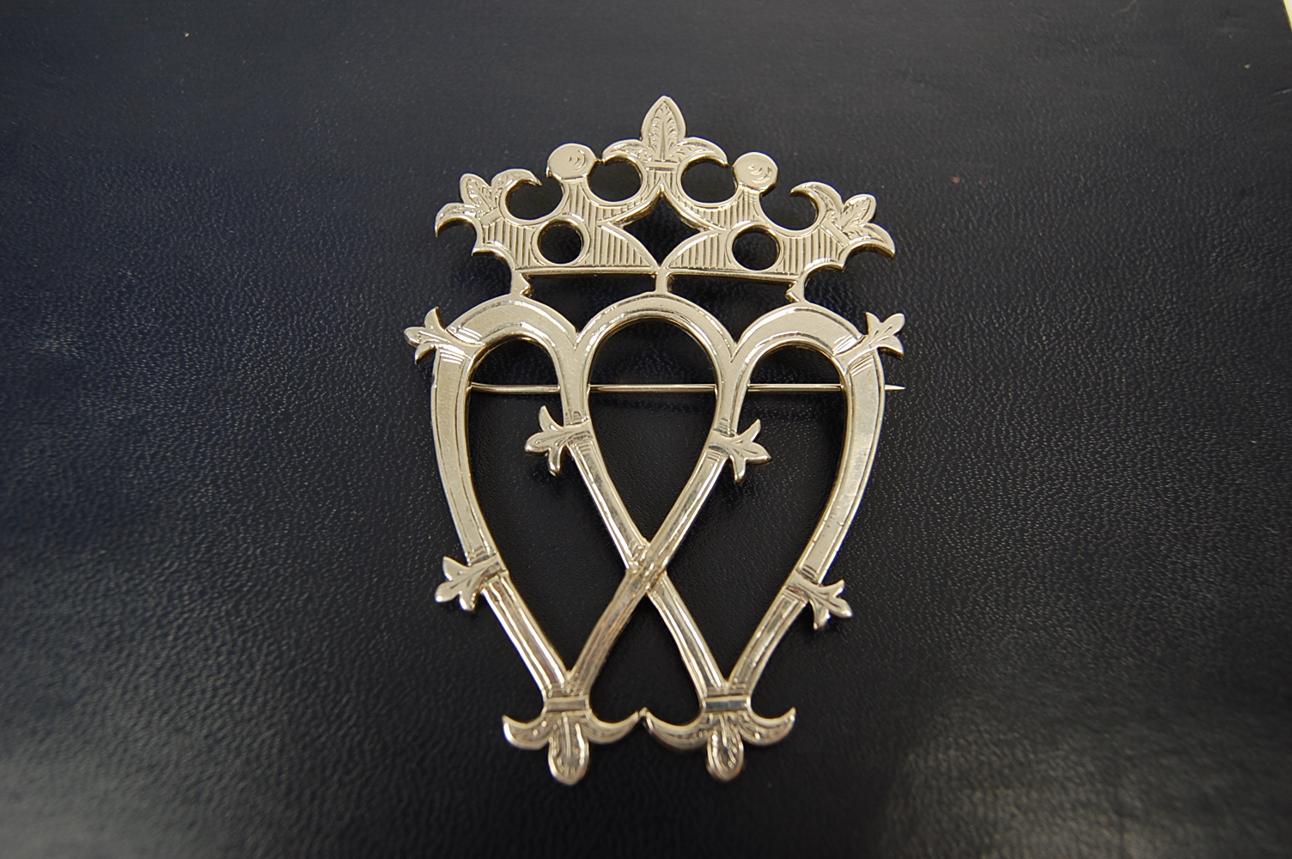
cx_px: 646
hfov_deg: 55.1
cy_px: 430
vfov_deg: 38.3
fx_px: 1237
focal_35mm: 34
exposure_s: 1/60
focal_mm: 23
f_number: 4
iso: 200
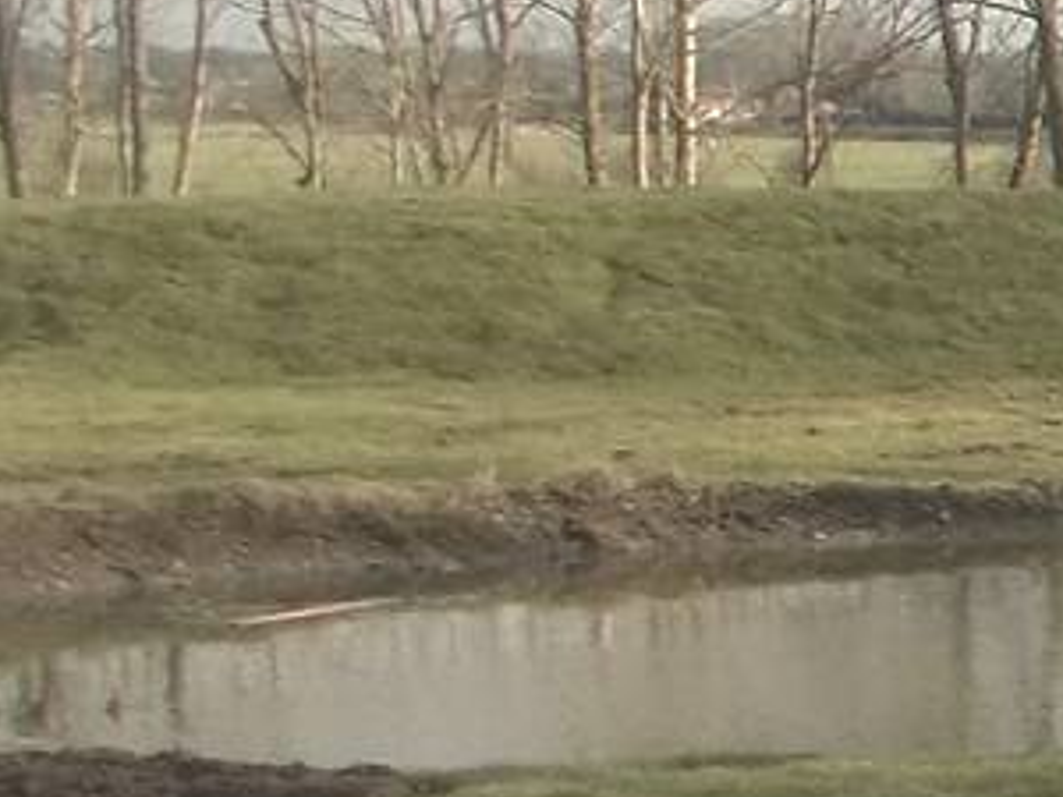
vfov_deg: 8.4
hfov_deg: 9.8
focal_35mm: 176
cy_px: 708
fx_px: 5405
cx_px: 2601
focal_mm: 5.9
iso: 80
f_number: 3.3
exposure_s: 1/400
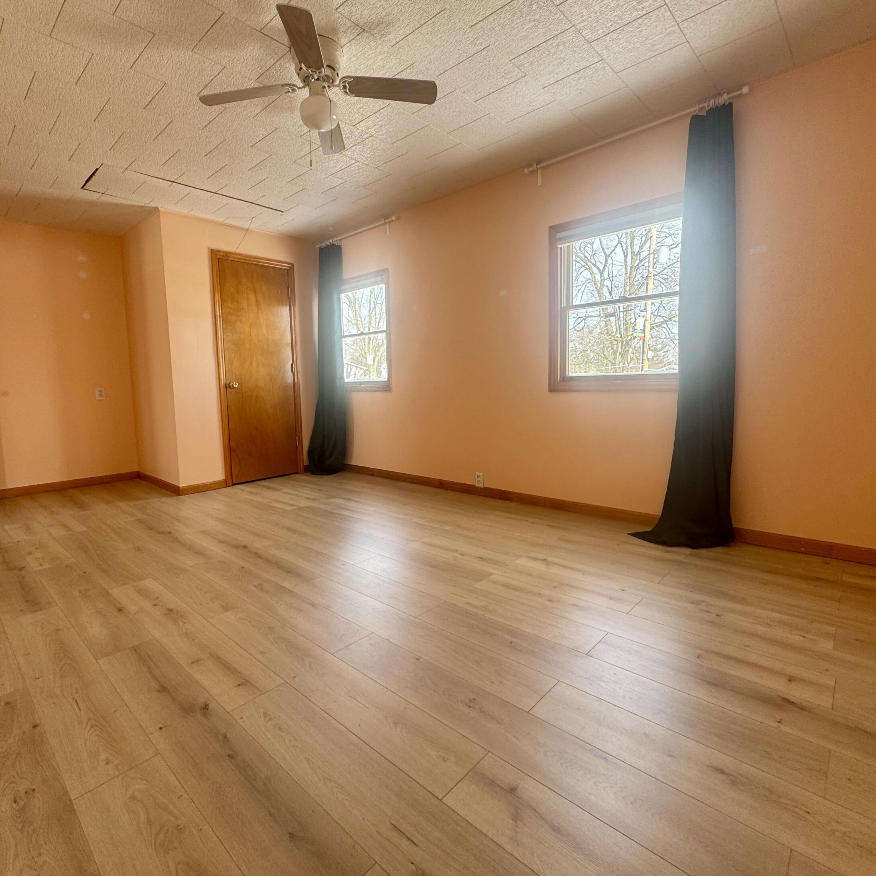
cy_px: 430
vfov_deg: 84.0
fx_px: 487
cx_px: 397
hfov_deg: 83.7
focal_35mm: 17
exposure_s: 1/99
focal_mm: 2.22
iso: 50
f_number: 2.2
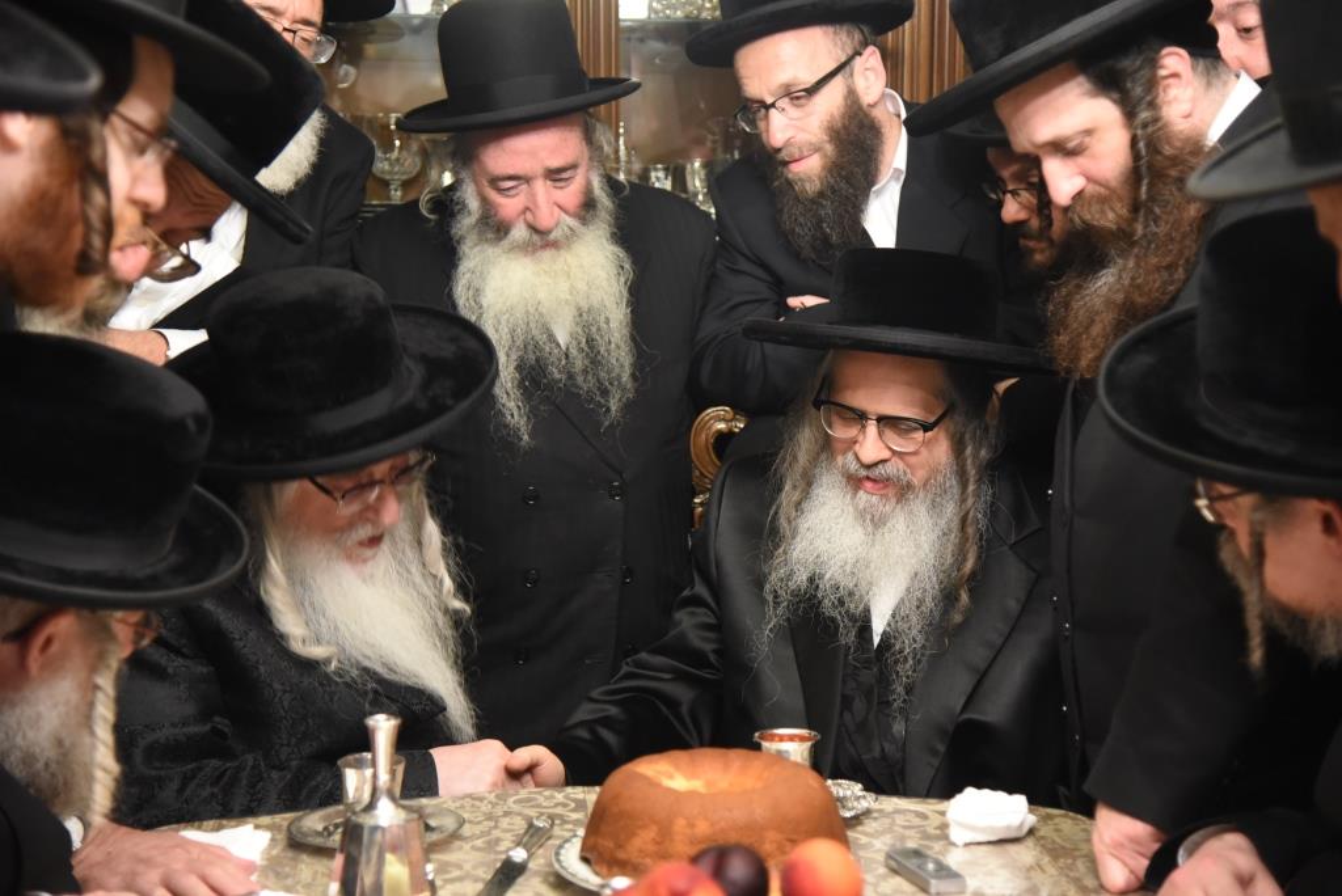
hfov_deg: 28.8
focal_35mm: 70
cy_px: 448
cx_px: 671
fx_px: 2611
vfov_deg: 19.5
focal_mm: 70
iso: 4000
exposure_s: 1/50
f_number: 4
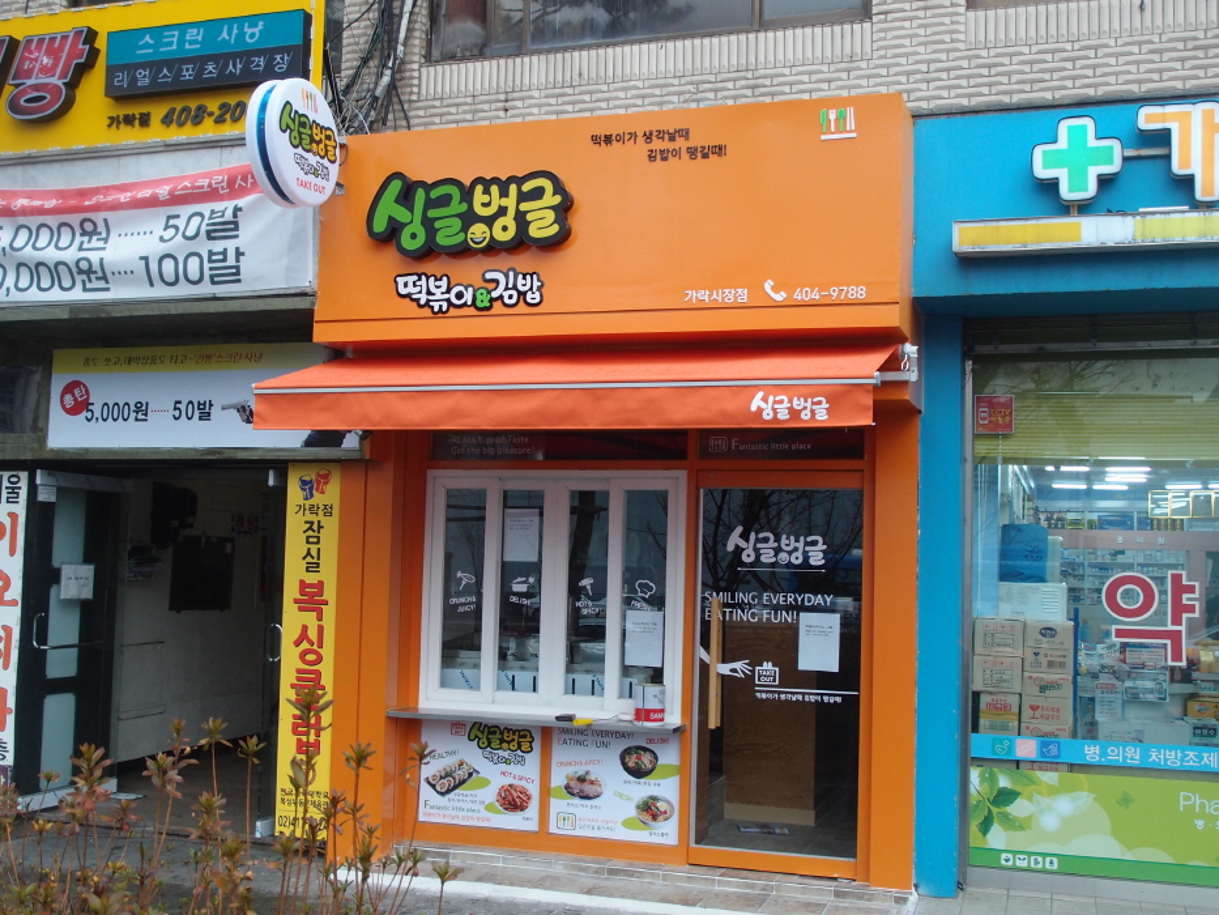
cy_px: 458
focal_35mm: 38
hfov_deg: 49.0
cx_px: 610
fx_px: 1338
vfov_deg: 37.7
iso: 125
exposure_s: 1/125
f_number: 2.5
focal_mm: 8.16
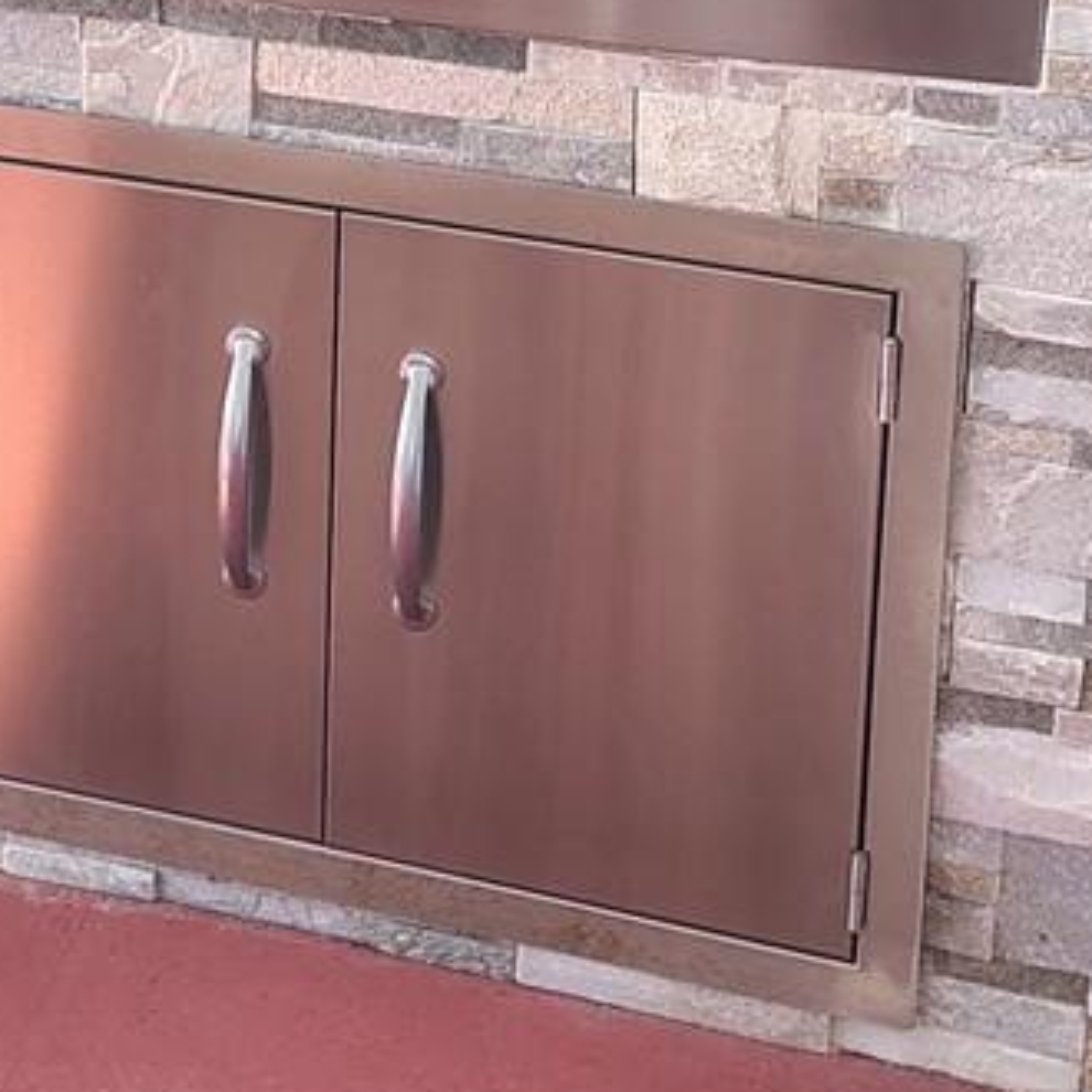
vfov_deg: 15.6
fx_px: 3676
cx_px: -23
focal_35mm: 103
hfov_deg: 16.5
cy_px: -526
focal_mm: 5.56
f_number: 1.8
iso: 335
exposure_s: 1/120
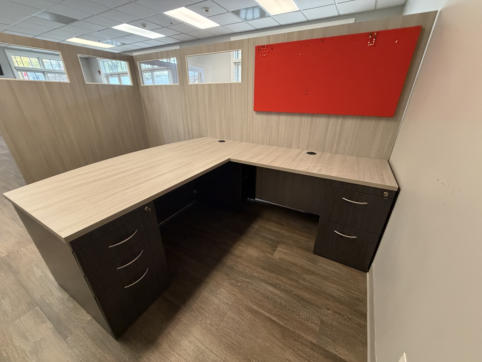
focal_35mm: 14
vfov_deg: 85.7
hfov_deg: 102.1
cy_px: 181
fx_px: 195
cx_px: 241
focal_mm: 2.22
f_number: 2.2
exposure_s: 1/60
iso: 500
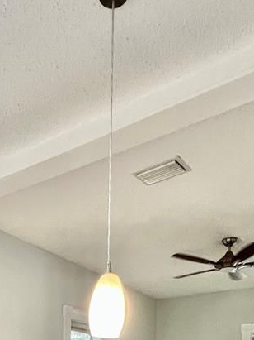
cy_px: 420
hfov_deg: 37.0
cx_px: 73
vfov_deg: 36.3
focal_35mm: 38
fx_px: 372
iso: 125
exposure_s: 1/60
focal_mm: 1.57
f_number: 1.8
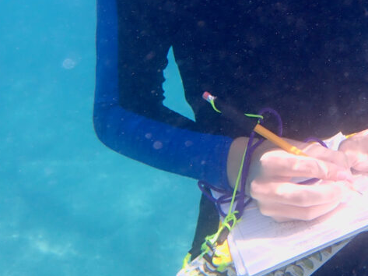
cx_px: 349
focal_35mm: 65
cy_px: 48
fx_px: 690
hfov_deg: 28.4
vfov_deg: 22.2
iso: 100
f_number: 3.2
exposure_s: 1/500
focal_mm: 5.4
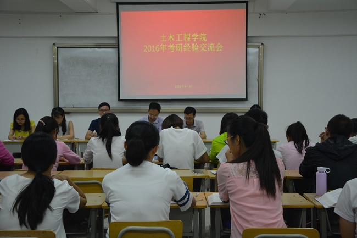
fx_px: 520
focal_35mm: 52
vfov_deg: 25.7
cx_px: 178
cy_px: 119
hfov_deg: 37.9
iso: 800
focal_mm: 35
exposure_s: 1/50
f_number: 4.5
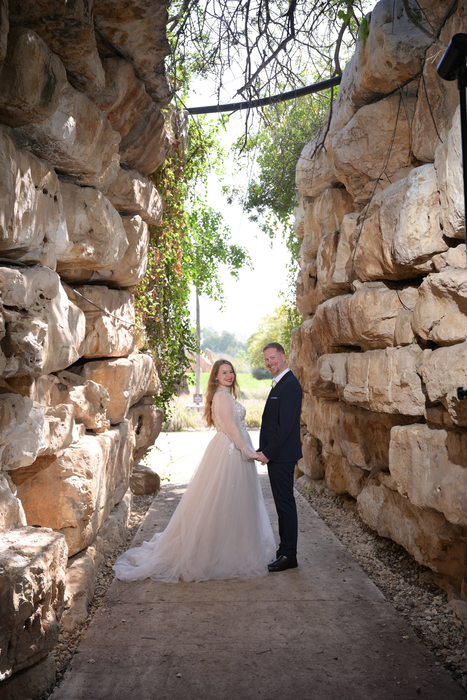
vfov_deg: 57.2
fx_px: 641
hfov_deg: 40.0
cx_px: 234
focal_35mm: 33
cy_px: 350
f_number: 4
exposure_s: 1/200
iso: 100
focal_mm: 33
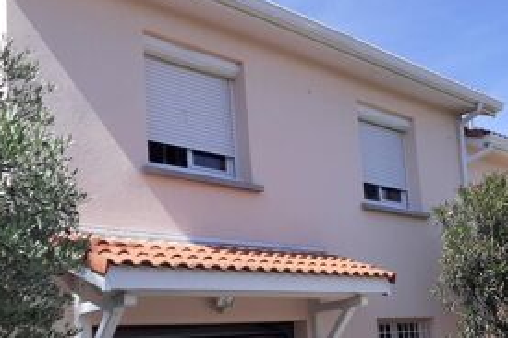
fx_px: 691
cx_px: 397
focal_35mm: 49
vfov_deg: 27.0
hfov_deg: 39.0
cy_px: 264
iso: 40
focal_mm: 3.6
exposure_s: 1/1502
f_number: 1.9
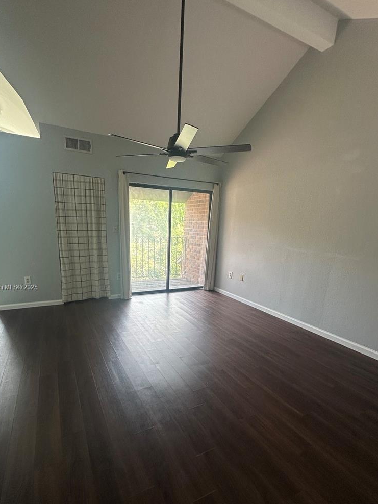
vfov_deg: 90.4
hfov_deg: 74.6
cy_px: 288
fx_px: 248
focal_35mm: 17
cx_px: 174
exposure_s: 1/99
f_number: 2.2
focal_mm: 2.22
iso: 80
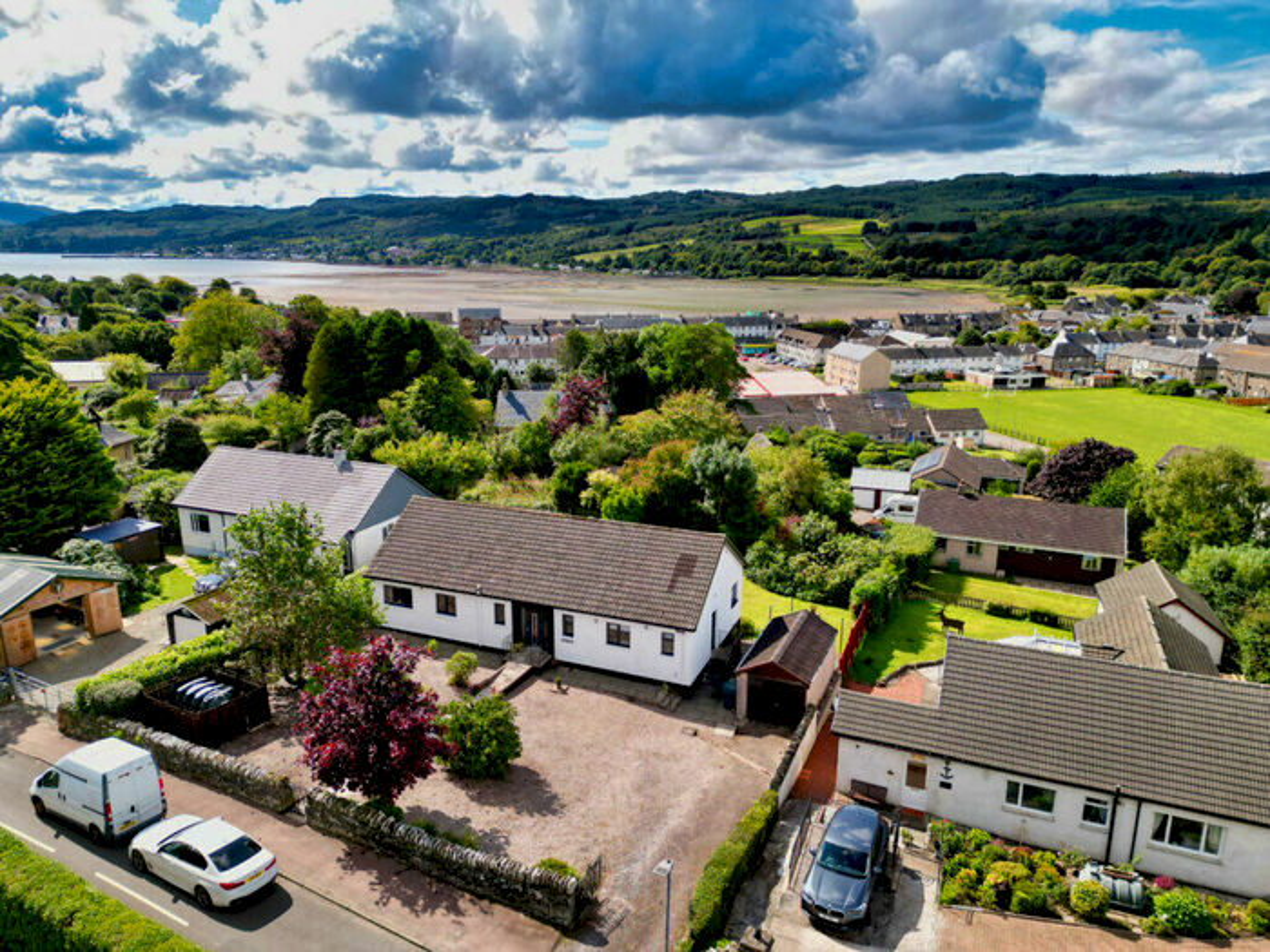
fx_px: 881
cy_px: 476
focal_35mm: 24
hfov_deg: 71.6
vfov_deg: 56.8
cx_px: 635
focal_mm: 6.72
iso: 100
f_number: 1.7
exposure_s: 1/160
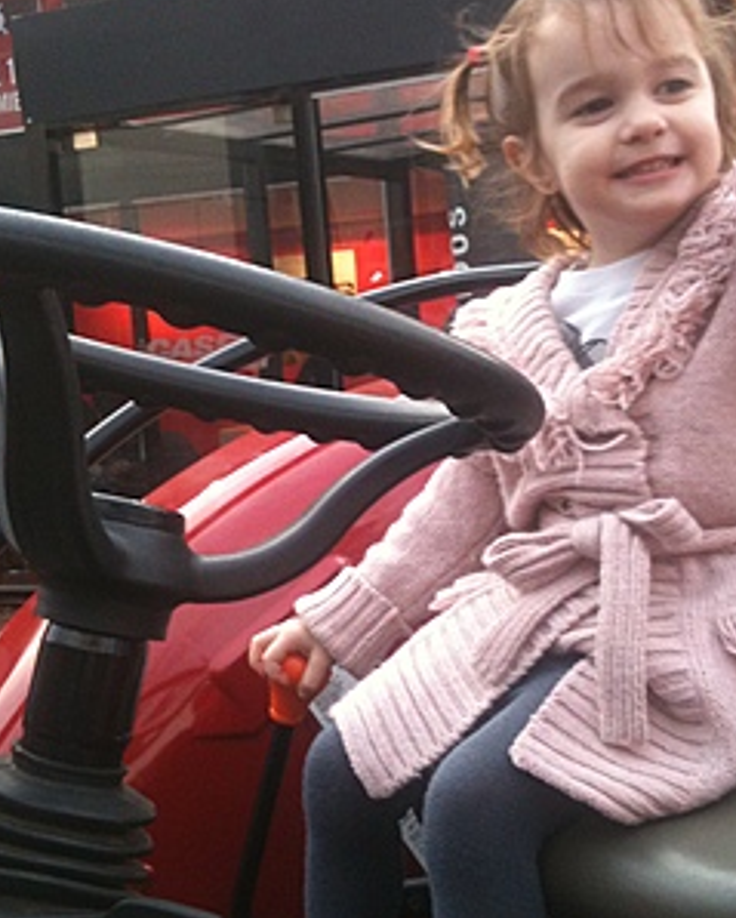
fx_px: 1495
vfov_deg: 34.1
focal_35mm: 55
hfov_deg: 27.6
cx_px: 419
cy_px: 468
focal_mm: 3.85
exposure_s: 1/60
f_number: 2.8
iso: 100
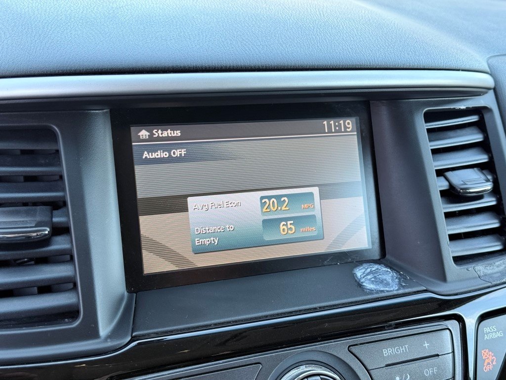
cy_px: 190
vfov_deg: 30.3
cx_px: 253
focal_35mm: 48
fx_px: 702
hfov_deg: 39.7
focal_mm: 6.76
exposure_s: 1/121
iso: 50
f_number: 1.78
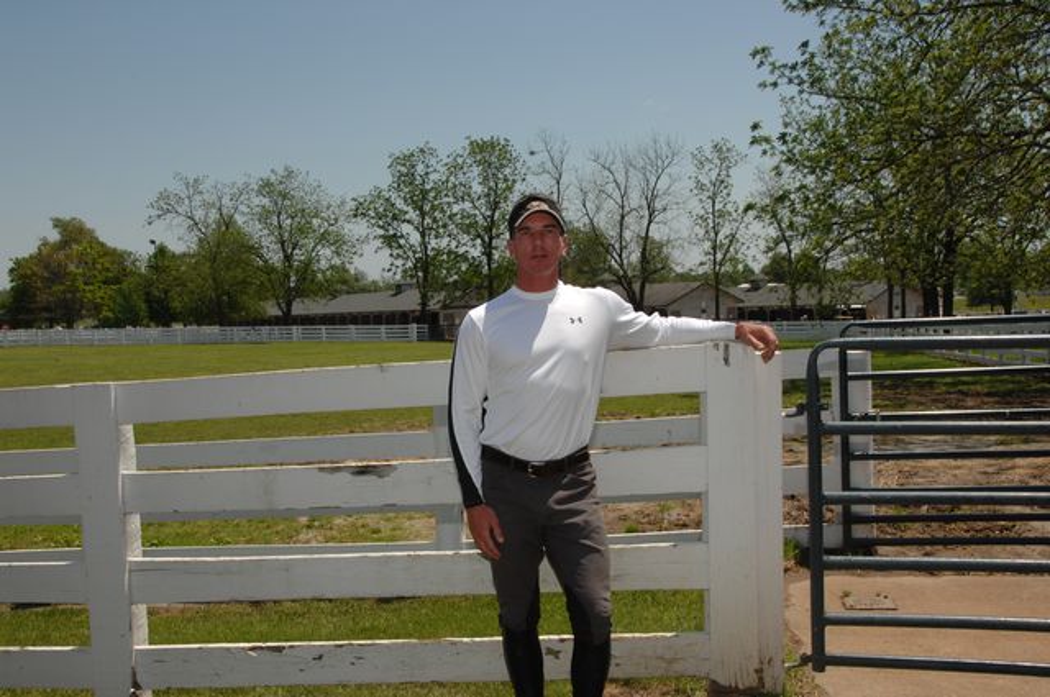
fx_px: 1049
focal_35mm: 36
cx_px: 525
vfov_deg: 36.8
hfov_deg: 53.2
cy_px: 348
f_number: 12
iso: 100
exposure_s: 1/125
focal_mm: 24
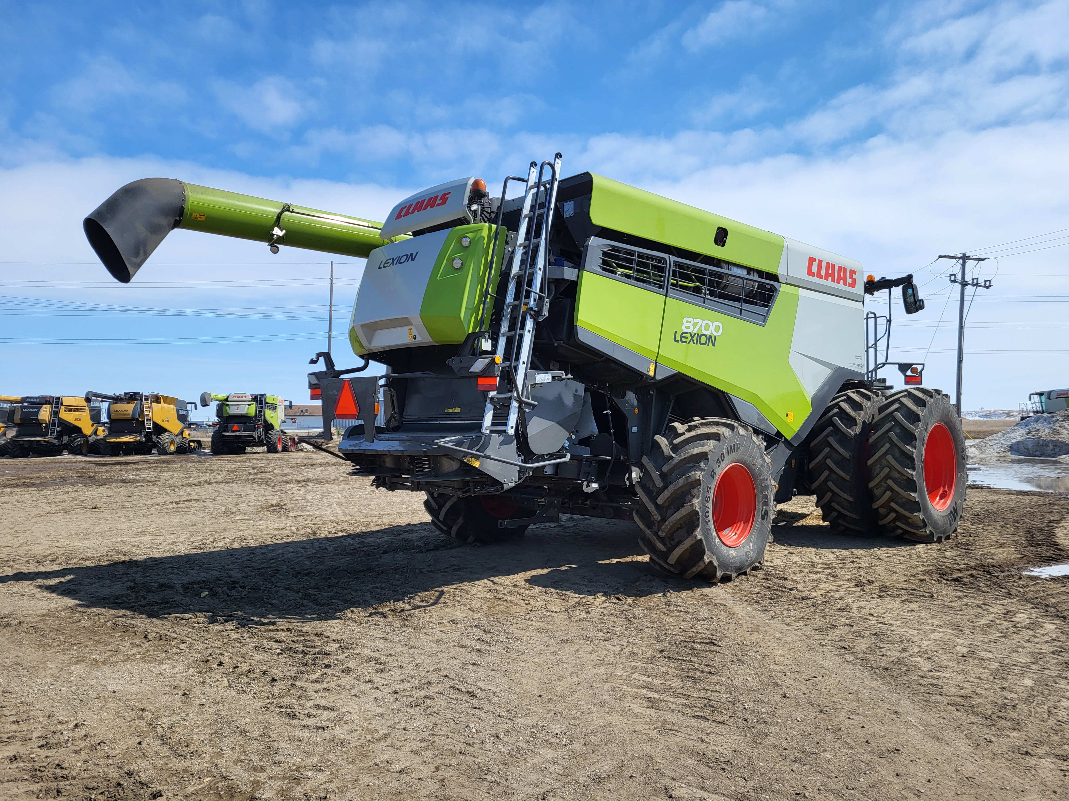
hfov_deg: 67.3
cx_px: 534
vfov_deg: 53.1
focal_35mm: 26
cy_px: 400
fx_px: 803
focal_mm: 5.4
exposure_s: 1/4591
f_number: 1.8
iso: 40
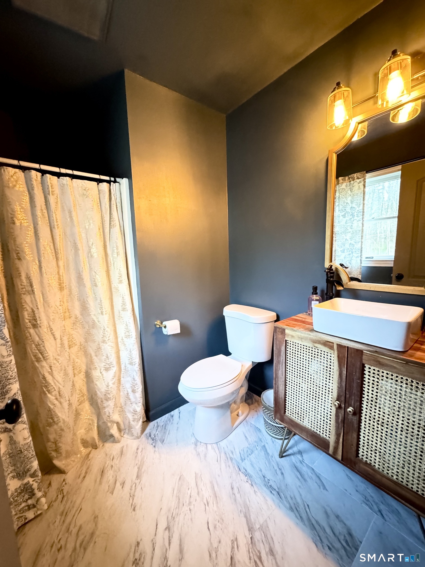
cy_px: 284
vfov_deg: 102.1
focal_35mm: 14
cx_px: 212
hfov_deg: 85.7
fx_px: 229
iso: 1600
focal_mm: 2.22
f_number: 2.2
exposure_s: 1/30
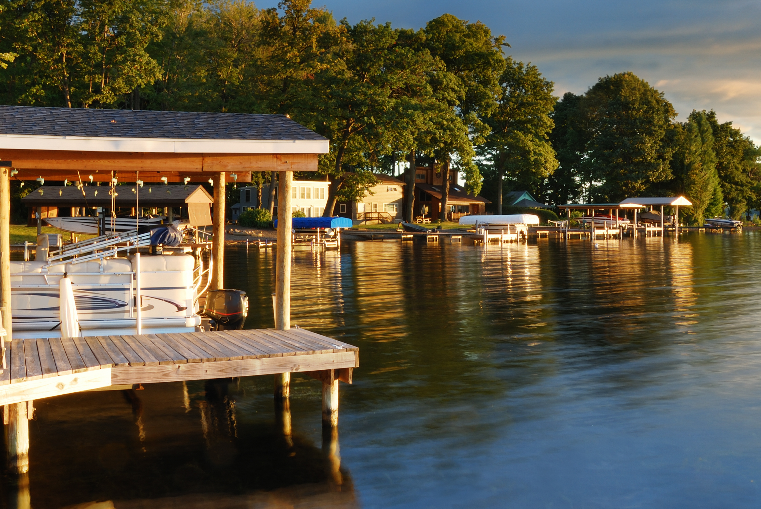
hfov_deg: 46.3
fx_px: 889
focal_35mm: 42
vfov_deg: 31.9
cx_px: 395
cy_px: 195
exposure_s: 1
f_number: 18
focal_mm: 18
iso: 100
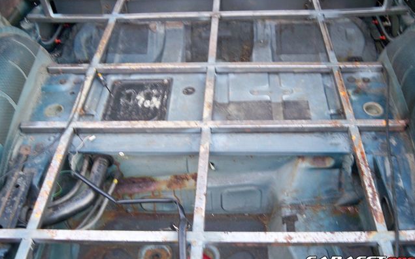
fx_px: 430
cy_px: 127
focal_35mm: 38
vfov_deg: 33.6
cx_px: 208
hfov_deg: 51.5
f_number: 3.1
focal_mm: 7.9
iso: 200
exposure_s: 1/30
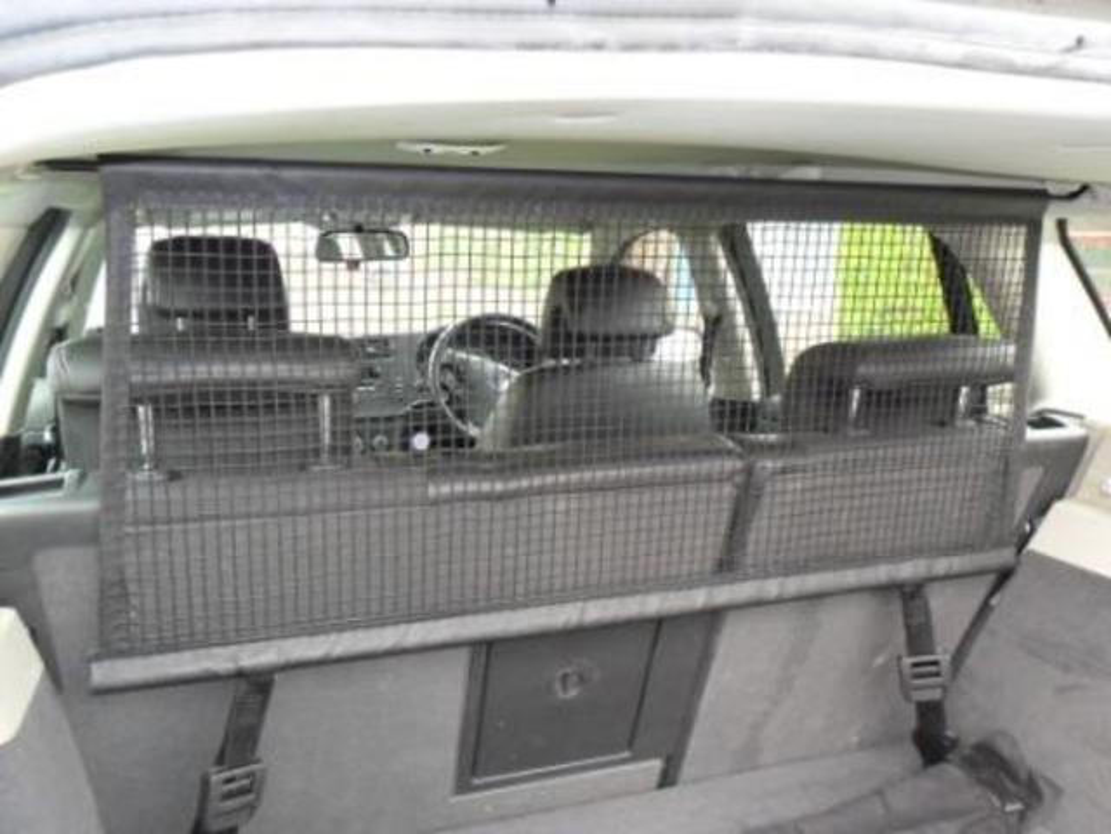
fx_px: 1027
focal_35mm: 32
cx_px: 556
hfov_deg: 56.8
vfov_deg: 44.2
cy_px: 417
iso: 200
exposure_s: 1/45
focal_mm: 5.7
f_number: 3.7
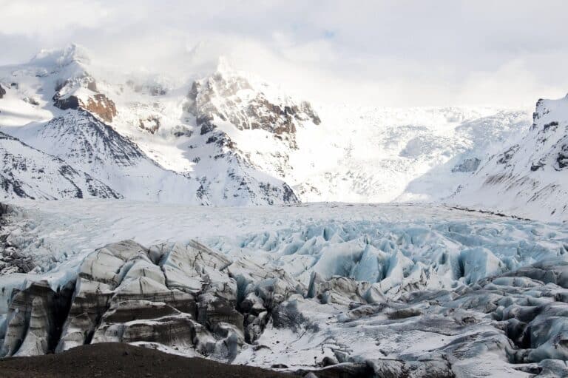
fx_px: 1135
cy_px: 189
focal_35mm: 72
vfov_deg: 18.9
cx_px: 284
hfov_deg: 28.1
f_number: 10
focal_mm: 48
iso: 200
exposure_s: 1/320
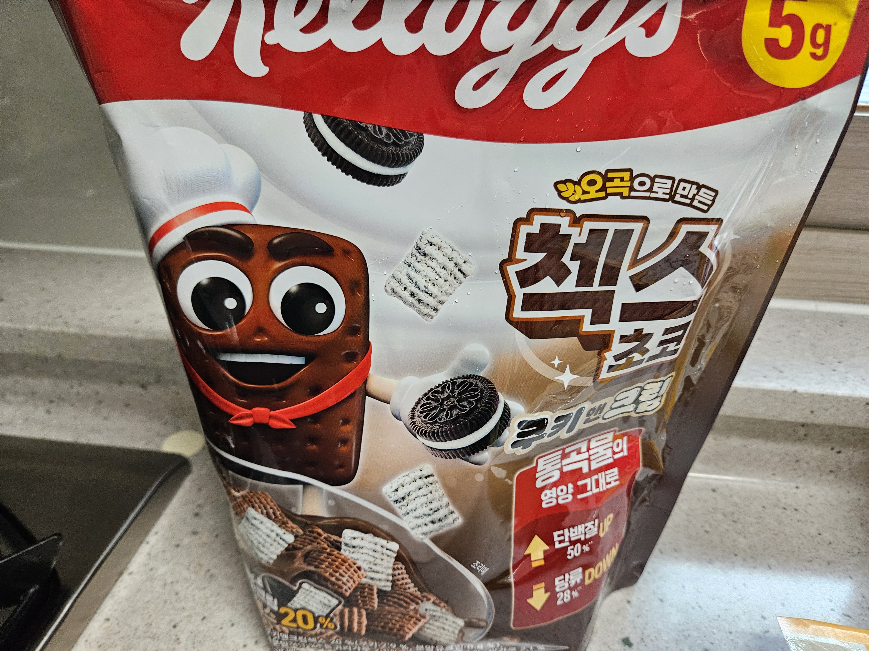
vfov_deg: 58.9
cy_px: 326
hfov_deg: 73.9
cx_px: 434
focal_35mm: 23
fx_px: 577
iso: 500
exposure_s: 1/120
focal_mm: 5.4
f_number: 1.8
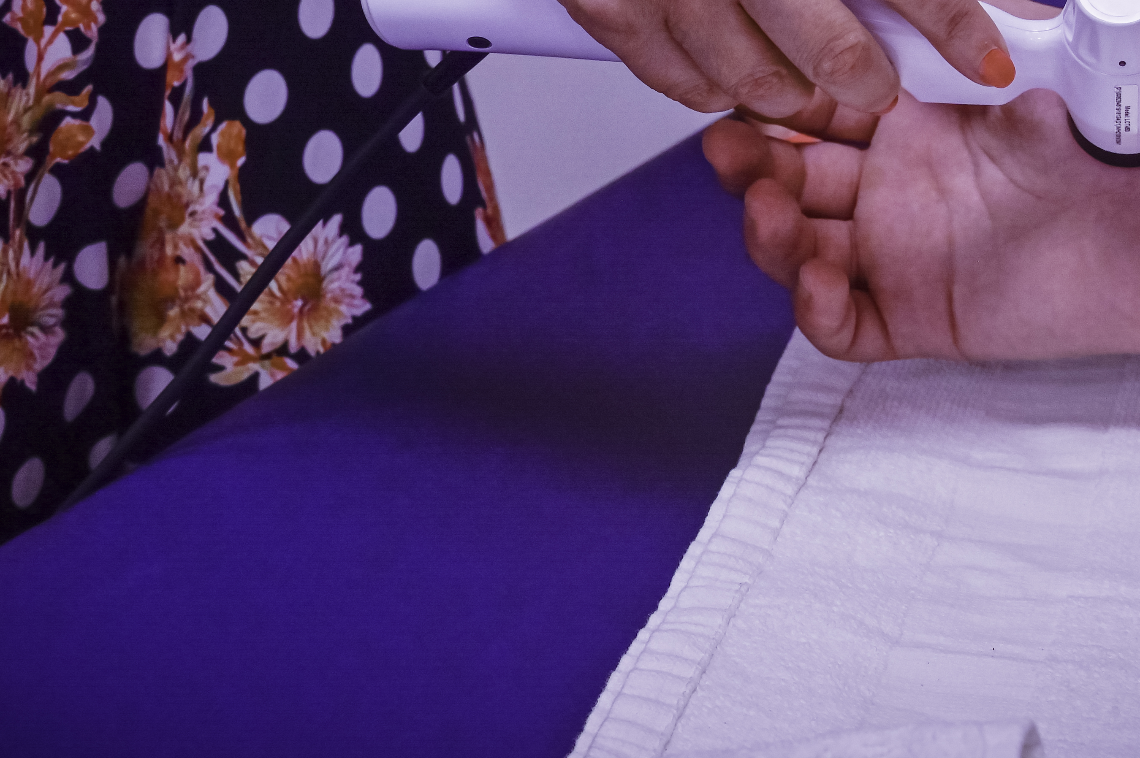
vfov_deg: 12.1
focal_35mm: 112
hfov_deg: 18.3
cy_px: 117
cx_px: 658
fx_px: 3544
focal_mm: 50
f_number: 9
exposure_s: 1/160
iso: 800
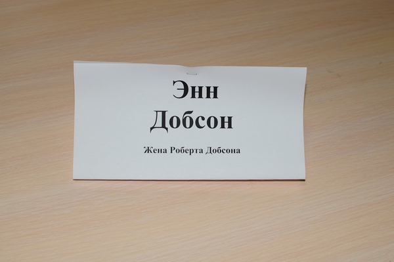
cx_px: 197
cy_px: 131
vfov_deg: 25.7
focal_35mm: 52
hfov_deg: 37.9
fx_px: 574
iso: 200
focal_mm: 35
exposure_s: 1/50
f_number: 6.3
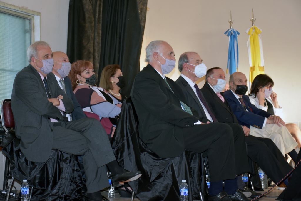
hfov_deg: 26.0
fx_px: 652
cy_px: 100
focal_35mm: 78
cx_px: 150
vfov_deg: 17.5
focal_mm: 52
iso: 800
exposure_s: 1/60
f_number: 4.8
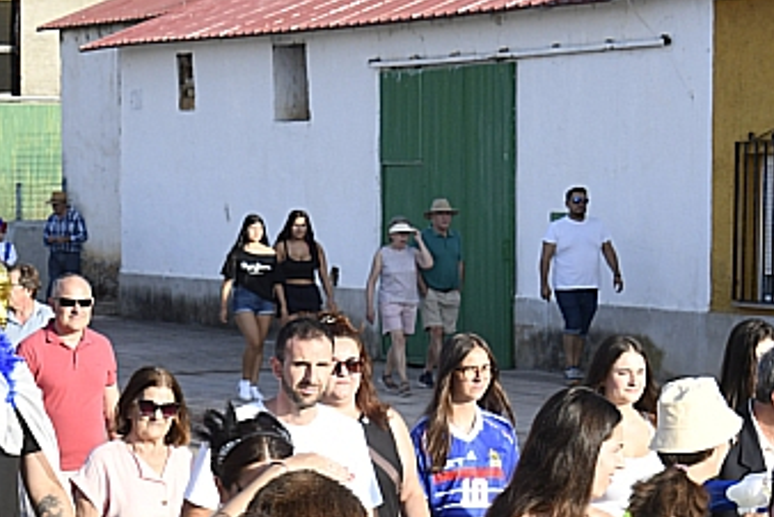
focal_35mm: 149
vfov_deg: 9.2
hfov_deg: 13.7
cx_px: 181
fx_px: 3206
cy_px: 549
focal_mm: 42
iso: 200
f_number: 9
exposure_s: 1/320
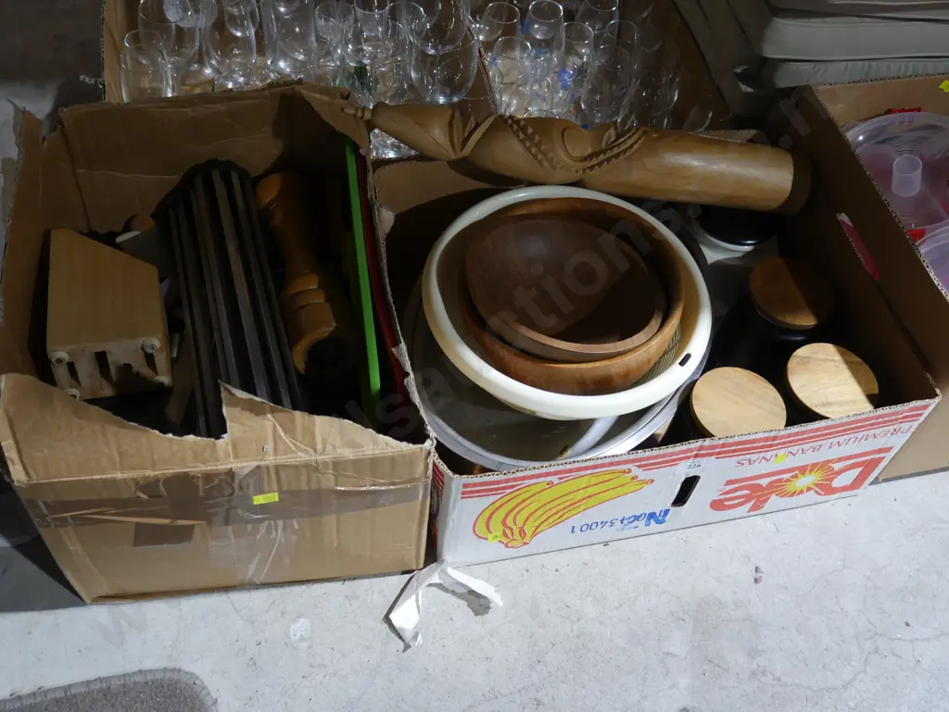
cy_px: 356
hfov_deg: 49.0
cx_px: 474
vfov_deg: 37.8
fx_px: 1042
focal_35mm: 38
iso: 800
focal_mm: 19
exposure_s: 1/60
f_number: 4.1
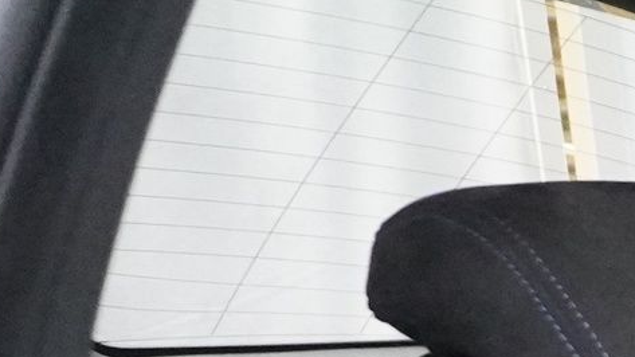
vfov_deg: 7.9
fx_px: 2239
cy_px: 1043
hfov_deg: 12.6
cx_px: 1530
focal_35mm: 133
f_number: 3.5
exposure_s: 1/40
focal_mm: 16
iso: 6400
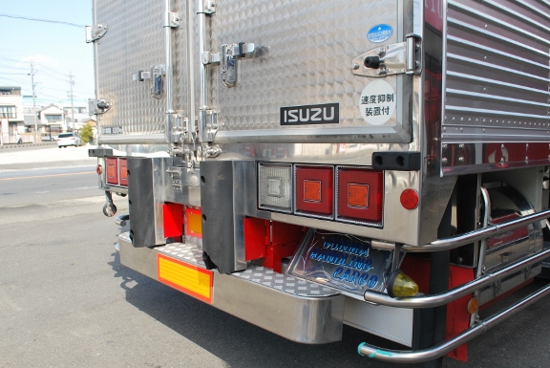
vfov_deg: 43.7
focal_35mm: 30
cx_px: 286
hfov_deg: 61.9
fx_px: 459
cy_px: 197
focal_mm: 18
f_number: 6.3
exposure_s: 1/160
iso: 100
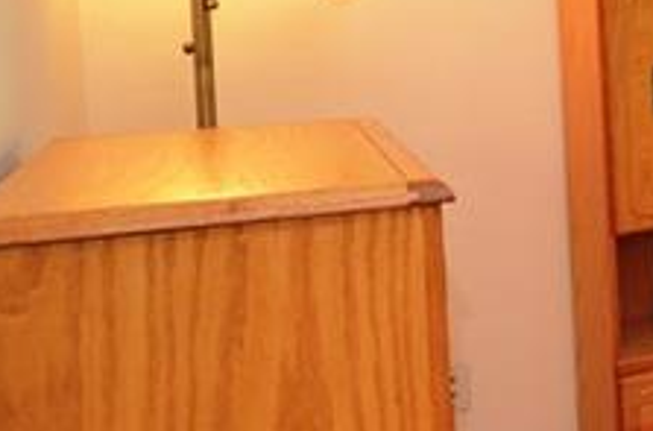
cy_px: 40
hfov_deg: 20.2
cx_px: 1204
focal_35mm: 69
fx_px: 1247
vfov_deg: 19.2
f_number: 5.6
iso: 900
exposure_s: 1/60
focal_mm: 10
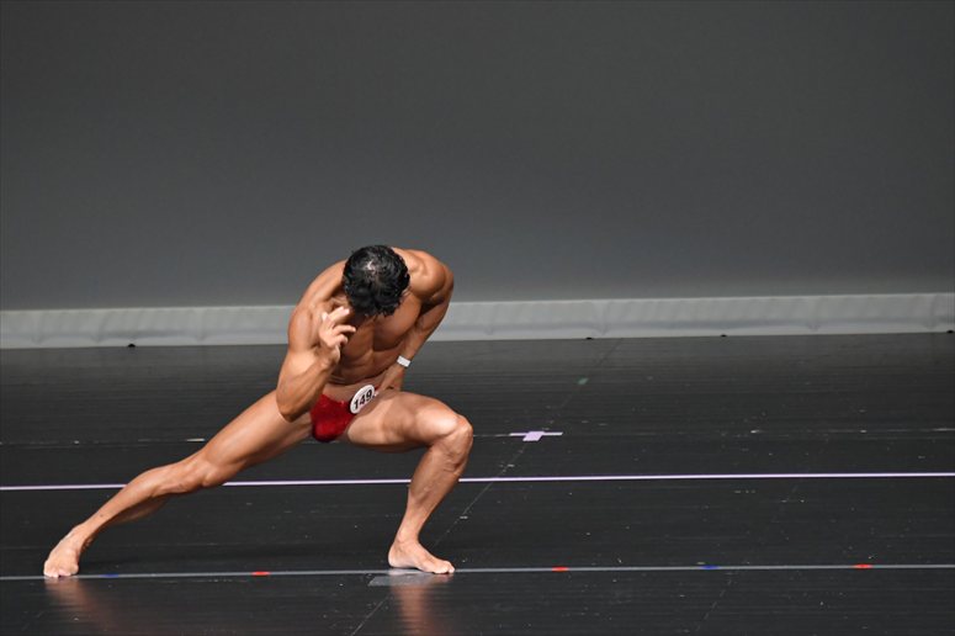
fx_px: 9943
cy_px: 318
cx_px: 478
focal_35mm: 375
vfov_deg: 3.7
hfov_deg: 5.5
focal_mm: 250
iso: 4000
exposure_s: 1/400
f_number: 5.6
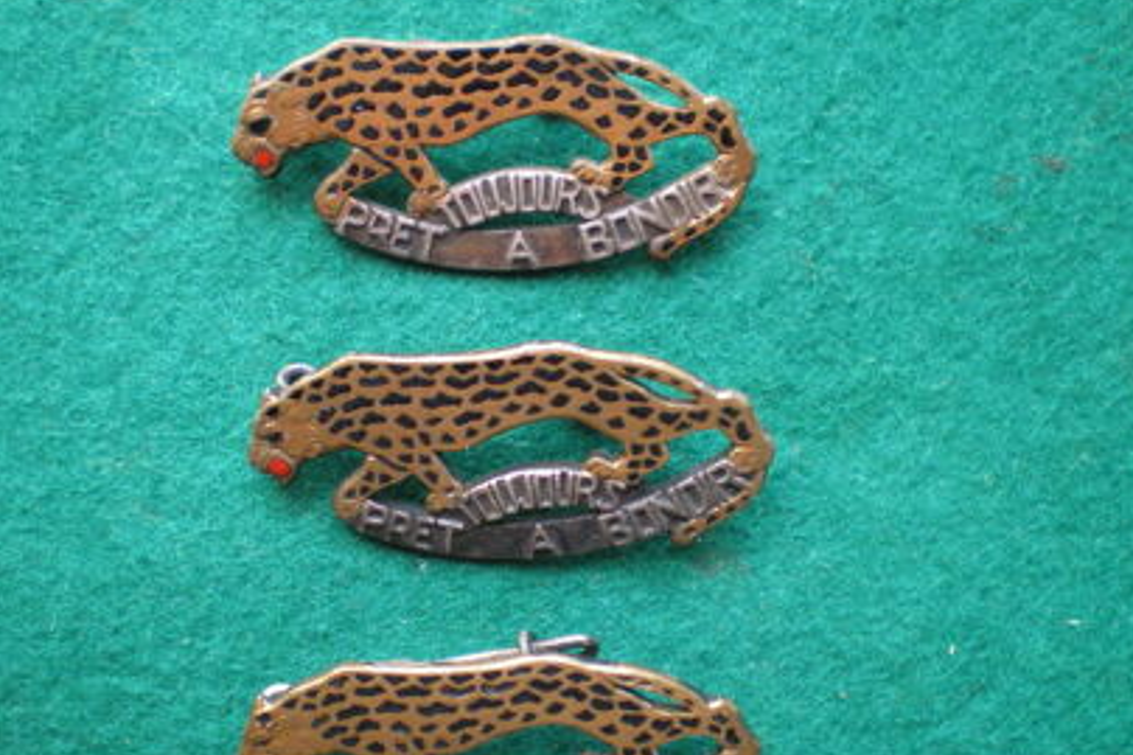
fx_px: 1479
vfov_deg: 28.5
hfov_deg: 41.8
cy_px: 463
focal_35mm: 47
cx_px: 491
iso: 320
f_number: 3.1
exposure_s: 1/50
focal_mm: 6.3
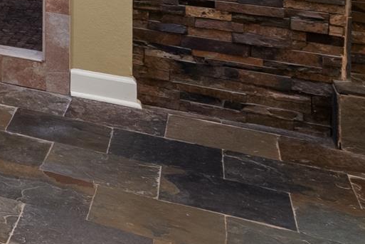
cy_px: -202
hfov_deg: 14.9
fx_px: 791
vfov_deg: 15.1
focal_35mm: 78
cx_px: -519
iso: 250
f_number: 9
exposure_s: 1/1.25
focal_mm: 16
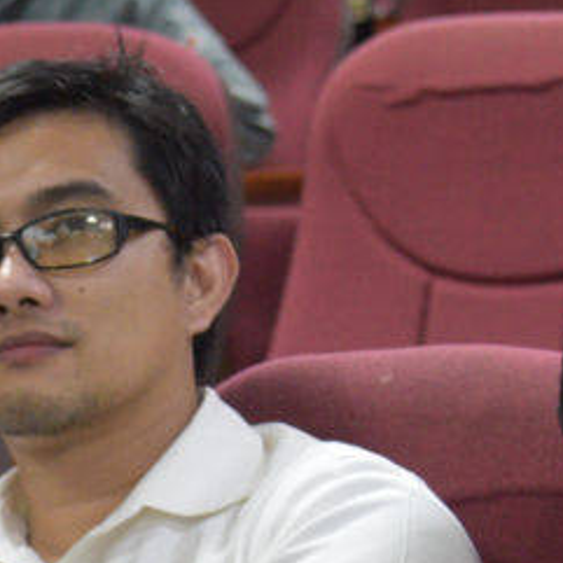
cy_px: 656
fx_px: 3662
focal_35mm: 199
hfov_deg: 8.7
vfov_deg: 8.7
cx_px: -189
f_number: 4
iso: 4000
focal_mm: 44
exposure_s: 1/60
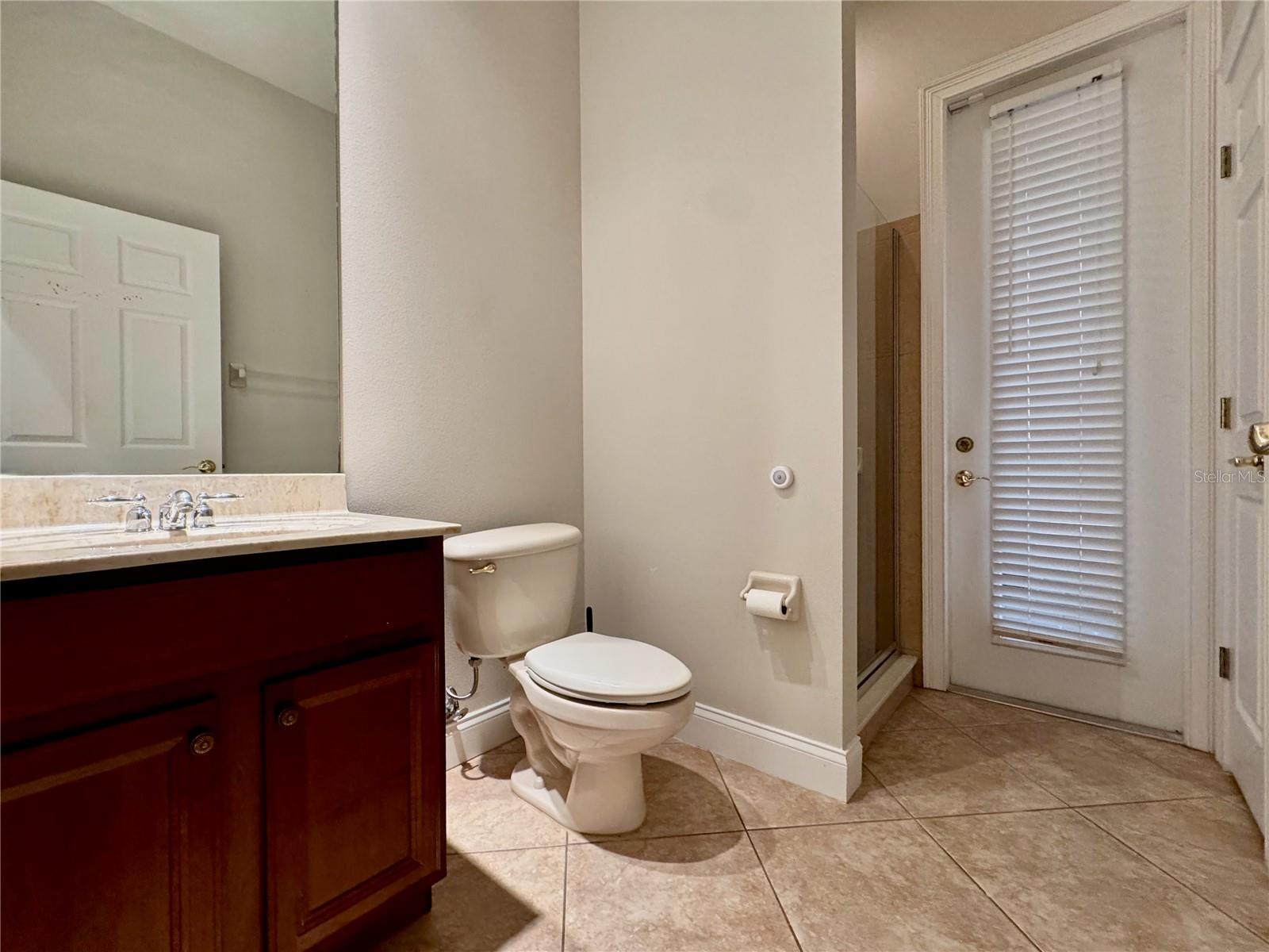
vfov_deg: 85.7
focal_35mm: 14
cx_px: 634
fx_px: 513
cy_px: 476
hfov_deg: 102.1
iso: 400
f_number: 2.2
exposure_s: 1/60
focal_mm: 2.22
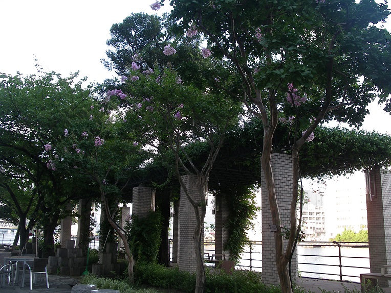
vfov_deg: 38.7
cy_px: 146
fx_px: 418
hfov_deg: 50.1
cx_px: 196
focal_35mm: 37
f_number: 3
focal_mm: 7.8
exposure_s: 1/60
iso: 100
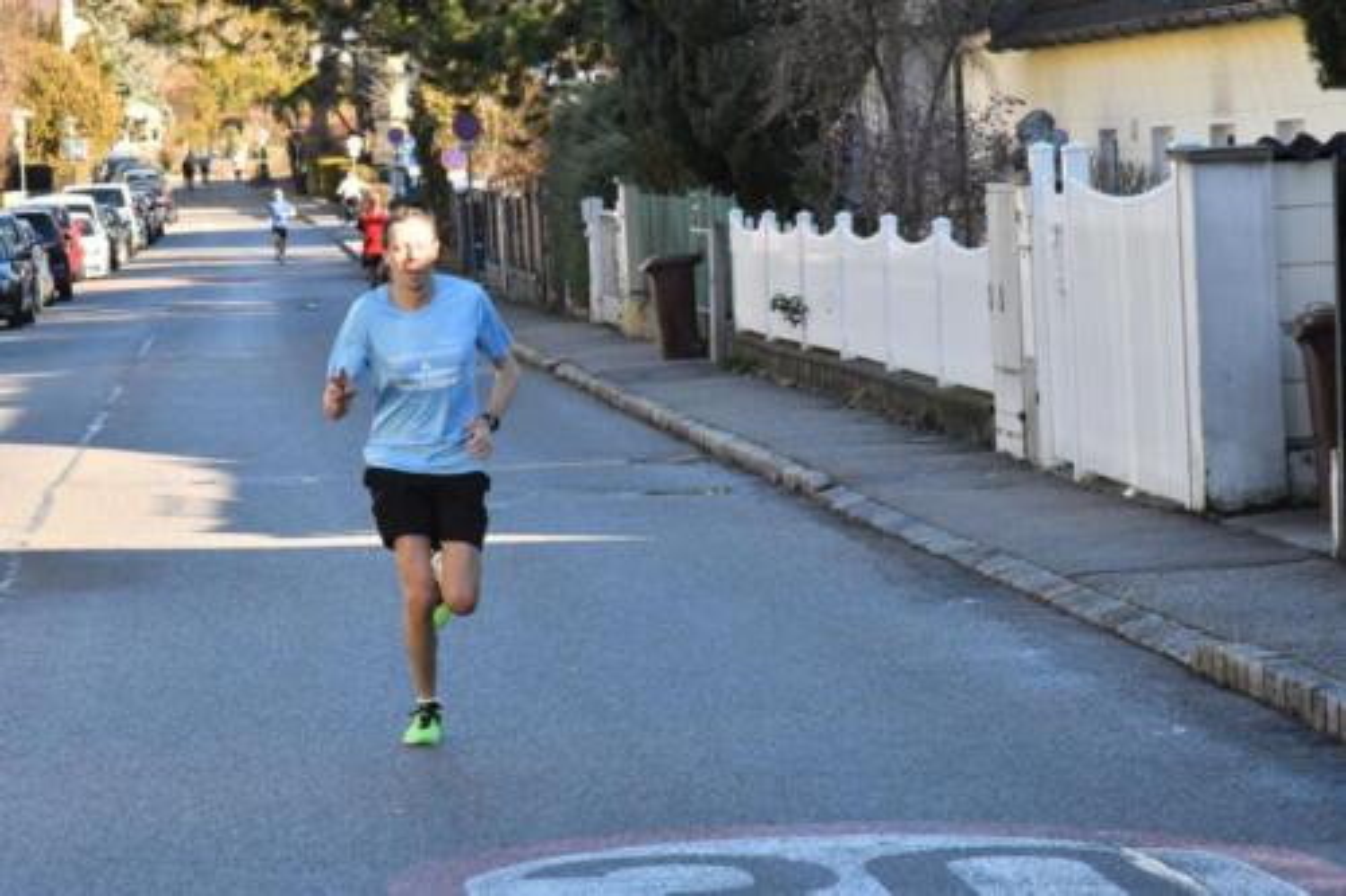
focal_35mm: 158
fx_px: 5886
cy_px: 448
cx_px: 673
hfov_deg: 13.0
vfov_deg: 8.7
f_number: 13
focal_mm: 105
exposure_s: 1/640
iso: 2000
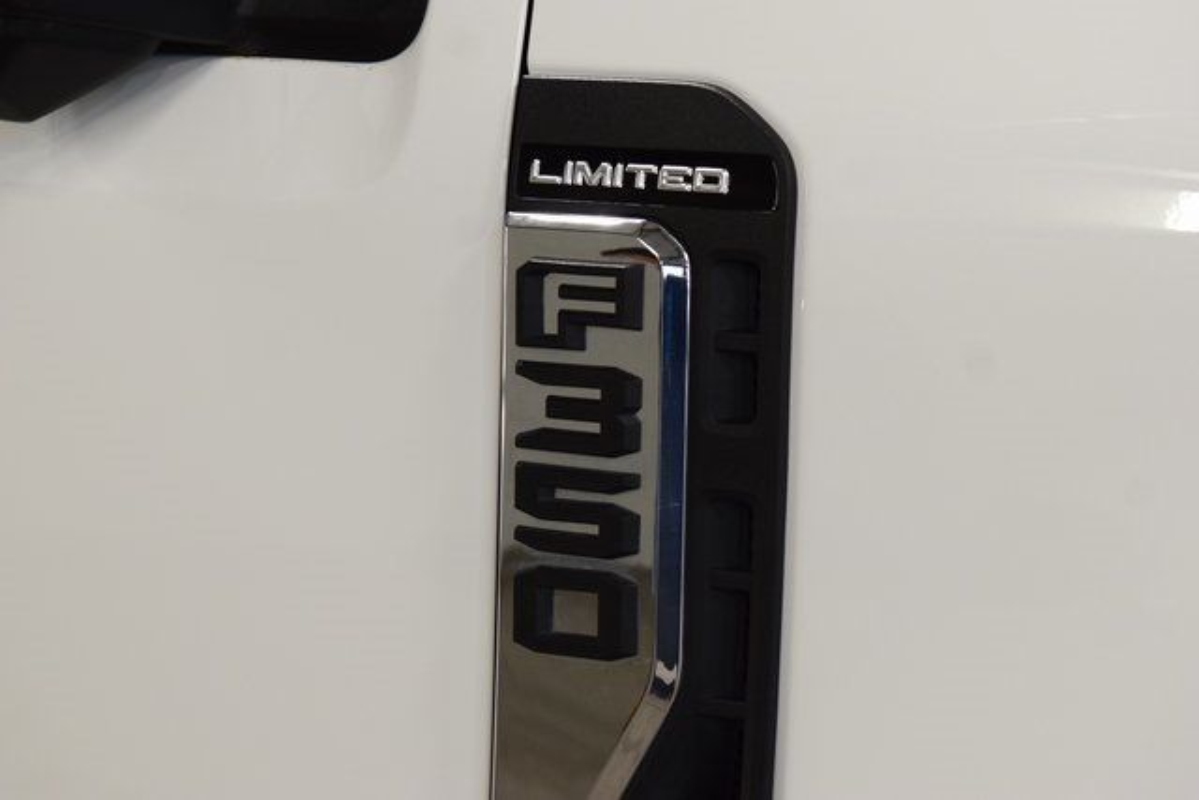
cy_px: 400
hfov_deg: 19.5
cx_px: 600
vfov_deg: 13.0
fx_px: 3498
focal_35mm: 105
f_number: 5
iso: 1600
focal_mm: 70
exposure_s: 1/125
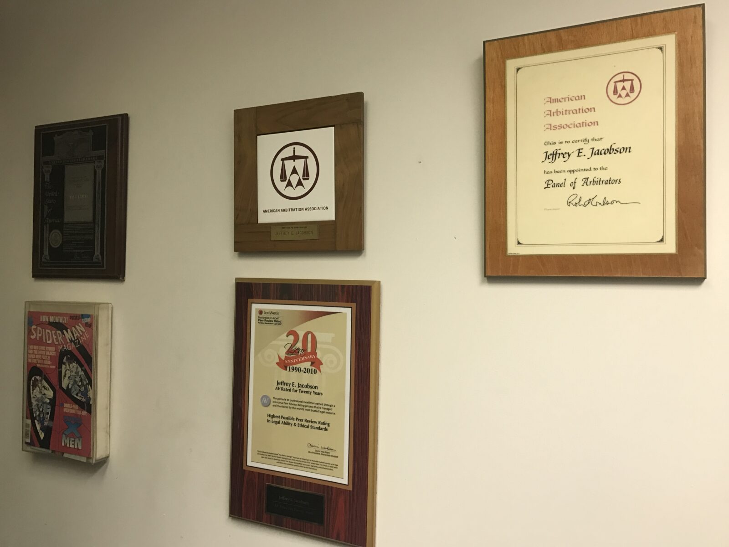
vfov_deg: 49.7
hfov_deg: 63.4
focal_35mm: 28
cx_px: 364
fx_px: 590
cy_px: 274
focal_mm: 3.99
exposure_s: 1/20
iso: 40
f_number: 1.8
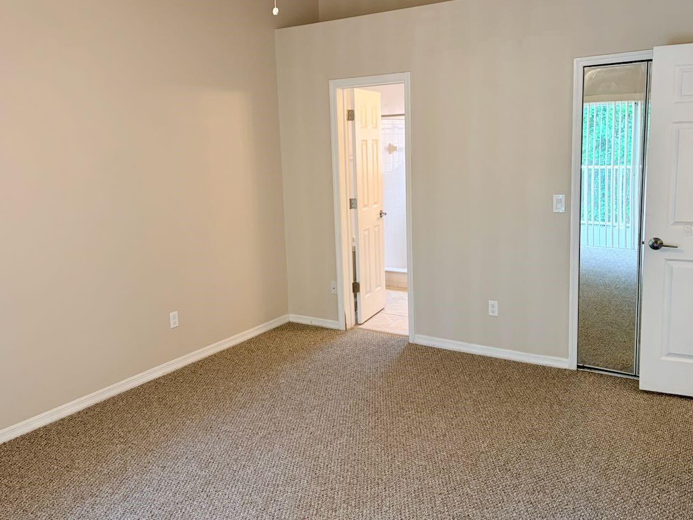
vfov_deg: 46.7
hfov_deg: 60.0
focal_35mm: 30
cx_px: 343
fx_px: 601
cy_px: 229
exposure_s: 1/120
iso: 160
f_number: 1.6
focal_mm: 5.96
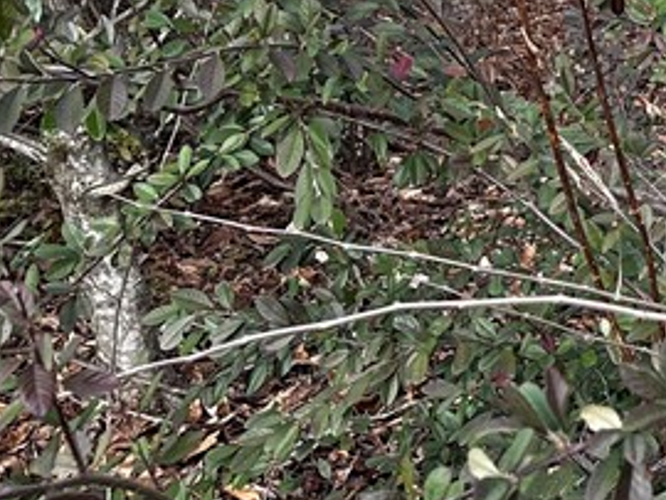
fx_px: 1752
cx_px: 999
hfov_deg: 18.9
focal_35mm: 91
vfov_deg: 15.4
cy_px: -180
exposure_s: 1/473
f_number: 1.78
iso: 80
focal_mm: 6.86
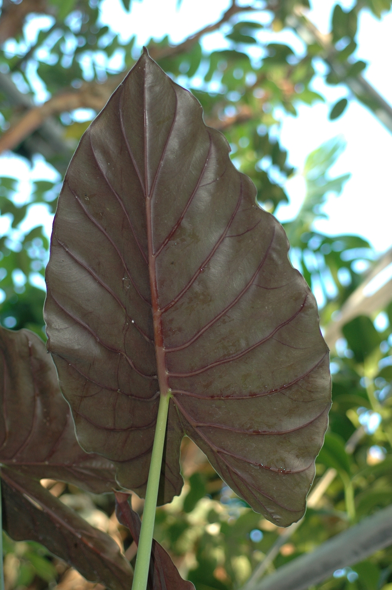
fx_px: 1473
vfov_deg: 22.6
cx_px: 196
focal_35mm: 90
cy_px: 295
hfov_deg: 15.2
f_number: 3.2
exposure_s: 1/60
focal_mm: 60
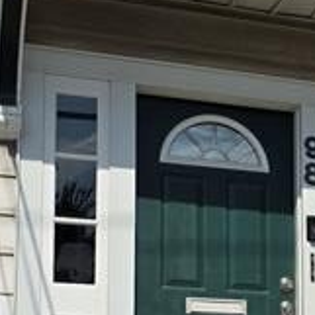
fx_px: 1328
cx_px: 468
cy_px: 286
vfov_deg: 13.4
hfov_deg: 12.8
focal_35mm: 129
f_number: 1.7
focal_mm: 6.3
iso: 40
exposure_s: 1/7944
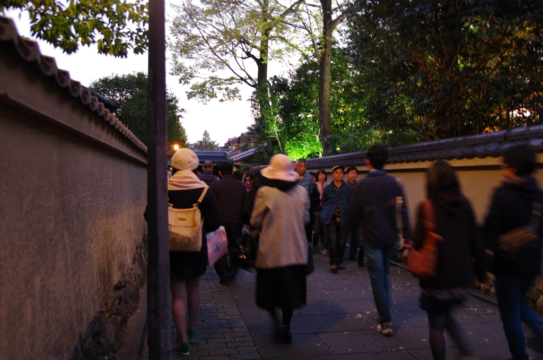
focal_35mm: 31
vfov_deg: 42.1
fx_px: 467
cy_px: 180
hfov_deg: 60.4
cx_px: 272
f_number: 4
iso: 3200
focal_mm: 21
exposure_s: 1/15
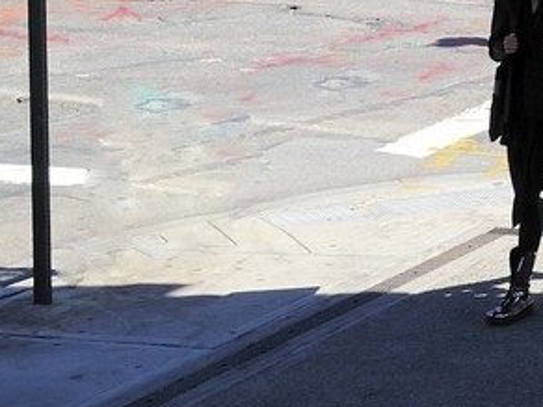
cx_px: 1330
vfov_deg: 7.9
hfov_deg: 9.7
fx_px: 2808
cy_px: -426
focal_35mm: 179
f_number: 10
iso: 200
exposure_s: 1/160
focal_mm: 34
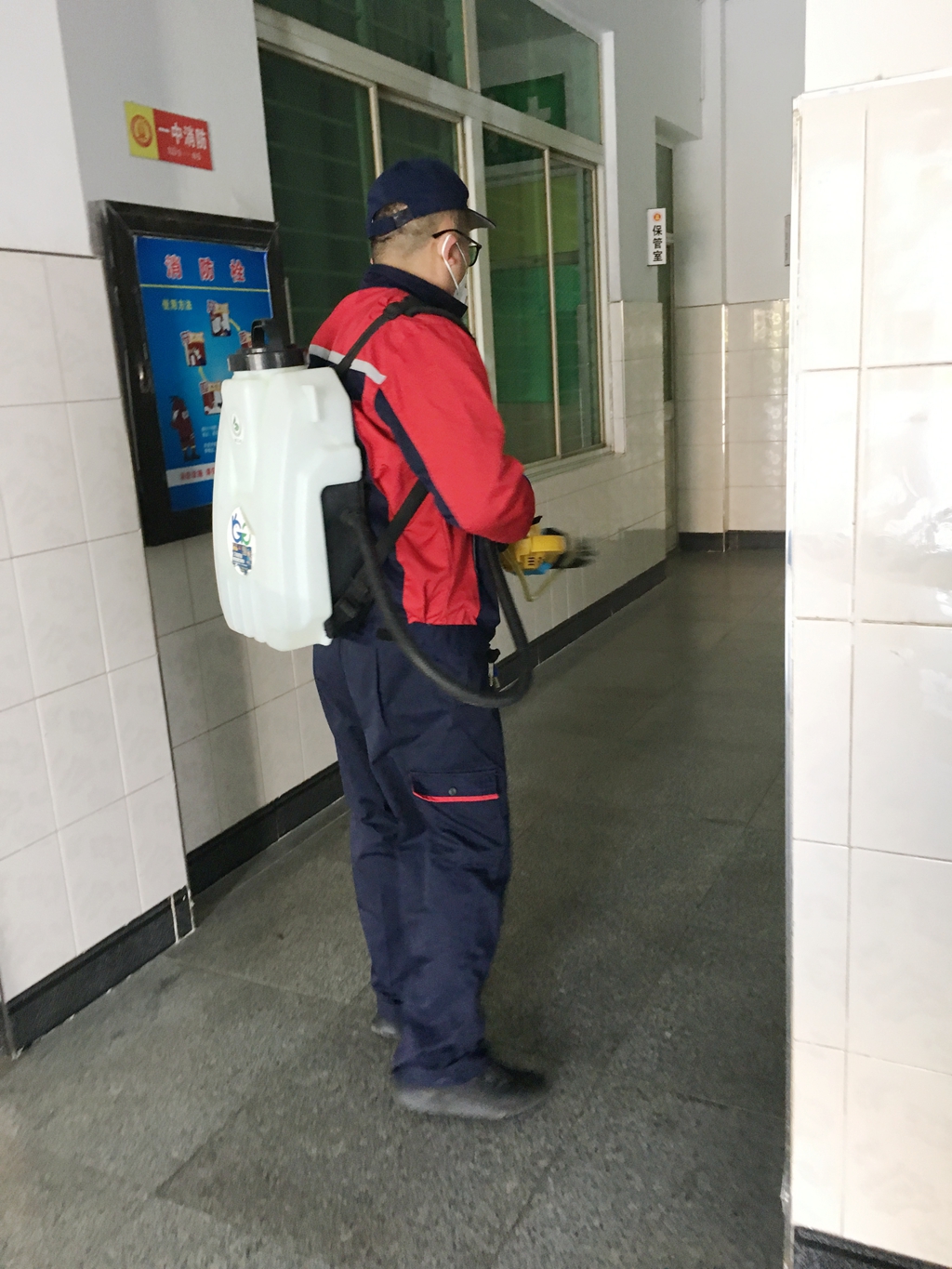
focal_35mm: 29
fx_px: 1063
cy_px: 634
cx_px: 476
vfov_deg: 61.7
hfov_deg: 48.2
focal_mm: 4.15
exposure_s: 1/33
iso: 160
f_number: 2.2
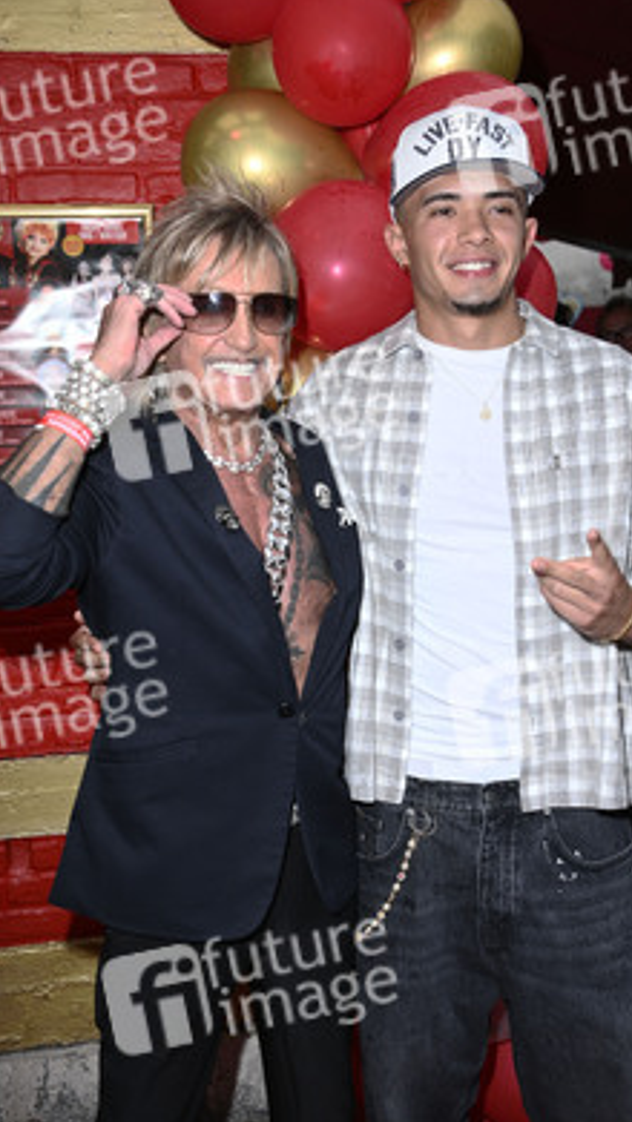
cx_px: 333
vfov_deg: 45.5
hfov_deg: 26.5
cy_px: 557
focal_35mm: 45
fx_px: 1340
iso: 1000
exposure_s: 1/250
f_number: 5.6
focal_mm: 42
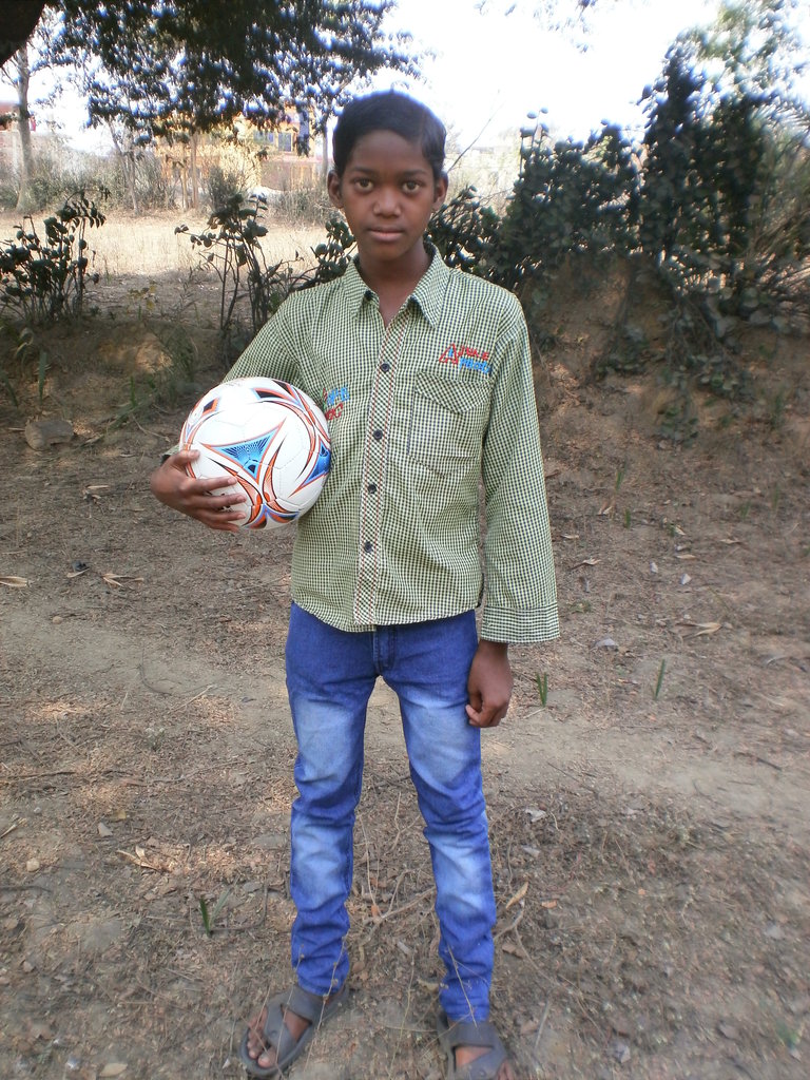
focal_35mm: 36
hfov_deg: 39.7
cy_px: 540
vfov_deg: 51.4
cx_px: 405
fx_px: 1123
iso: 100
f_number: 4.6
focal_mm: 6.3
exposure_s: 1/80
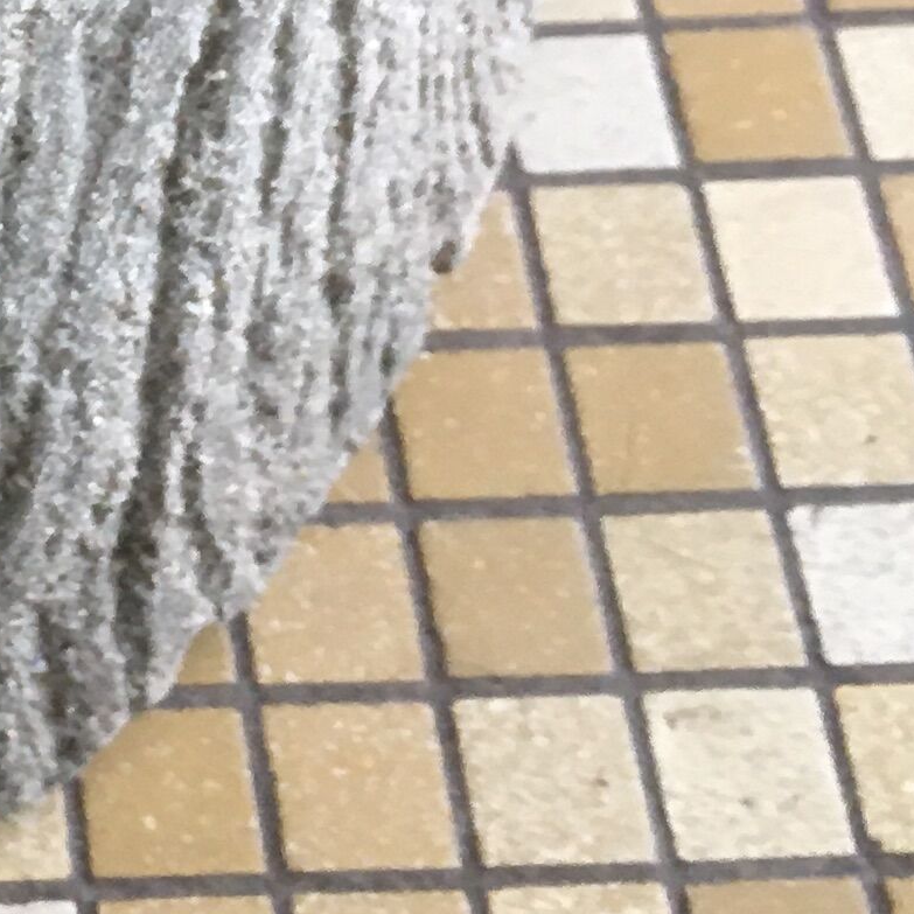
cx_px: -567
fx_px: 3943
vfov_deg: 12.3
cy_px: -636
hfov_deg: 12.4
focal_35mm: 132
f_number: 2.2
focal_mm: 4.15
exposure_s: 1/33
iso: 64
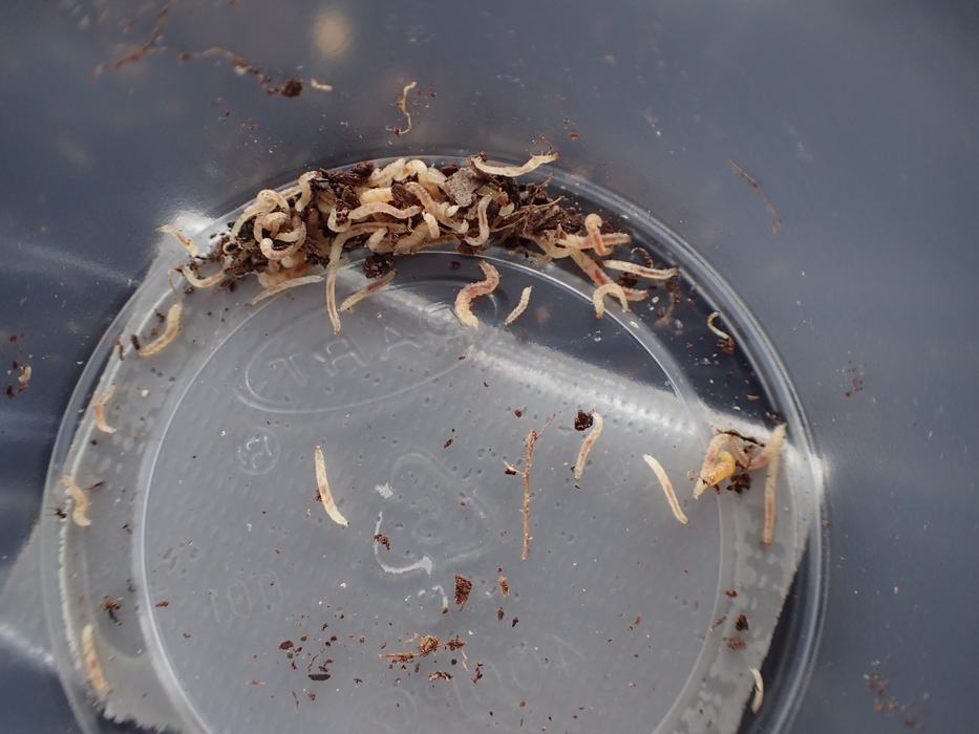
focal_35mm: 30
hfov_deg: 60.0
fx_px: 849
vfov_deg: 46.8
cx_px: 490
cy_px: 367
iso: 125
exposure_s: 1/125
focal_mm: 5.5
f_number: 2.3
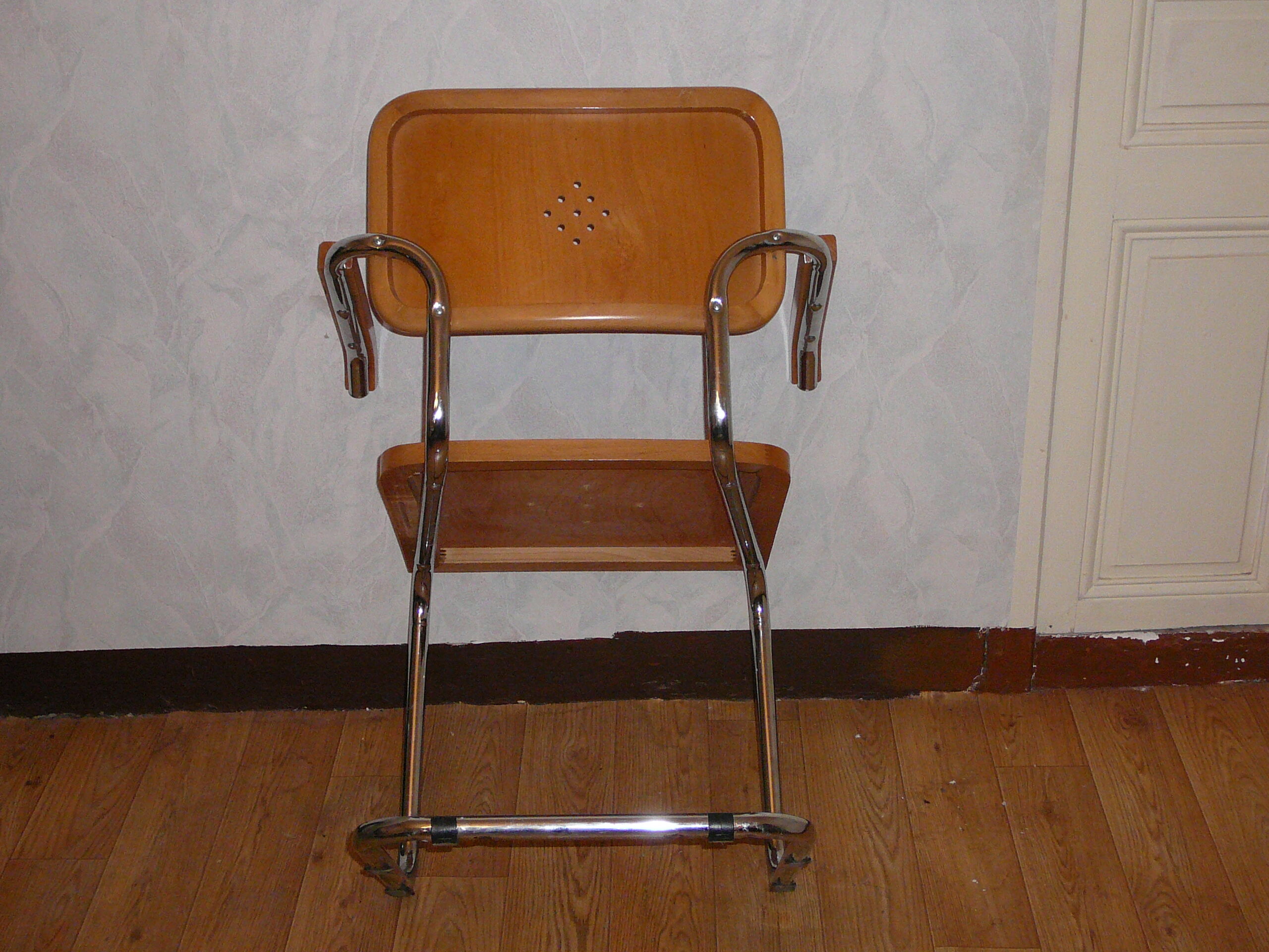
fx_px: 1906
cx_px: 634
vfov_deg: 28.0
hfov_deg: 36.8
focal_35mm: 52
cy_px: 476
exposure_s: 1/30
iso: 250
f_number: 3.4
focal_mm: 7.8
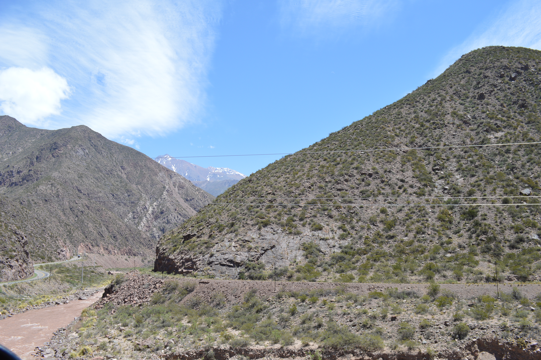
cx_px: 270
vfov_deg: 43.5
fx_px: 450
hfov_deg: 62.0
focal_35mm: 30
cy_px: 180
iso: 100
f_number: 7.1
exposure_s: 1/200
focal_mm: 20
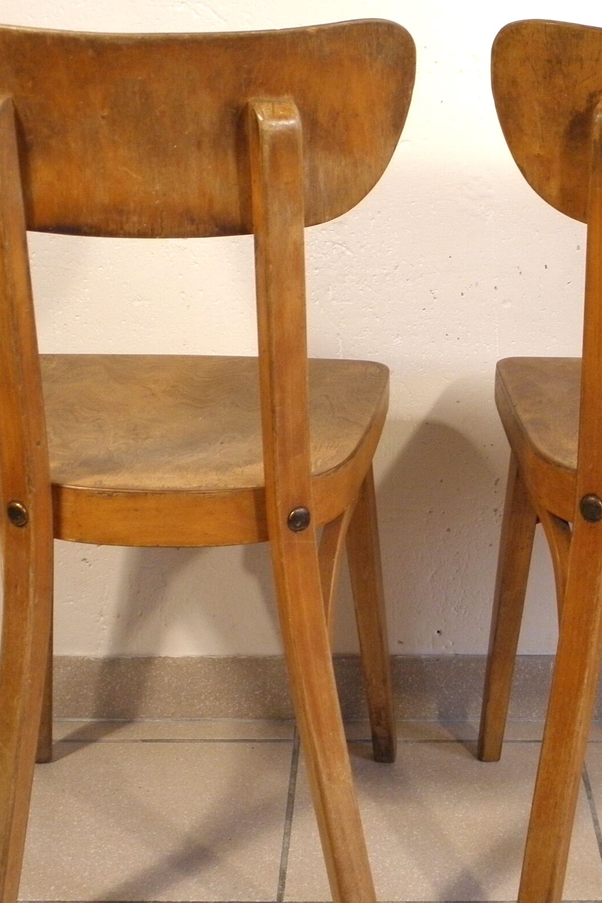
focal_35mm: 61
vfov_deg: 32.8
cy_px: 524
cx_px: 466
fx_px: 1529
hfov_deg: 22.0
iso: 200
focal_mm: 6.4
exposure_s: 1/30
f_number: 3.7
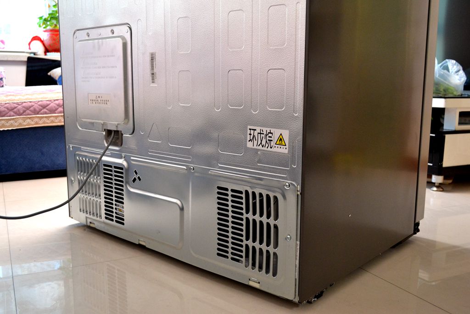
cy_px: 157
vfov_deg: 36.9
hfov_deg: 53.1
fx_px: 470
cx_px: 235
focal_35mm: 36
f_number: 4
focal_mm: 24
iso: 1100
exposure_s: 1/60
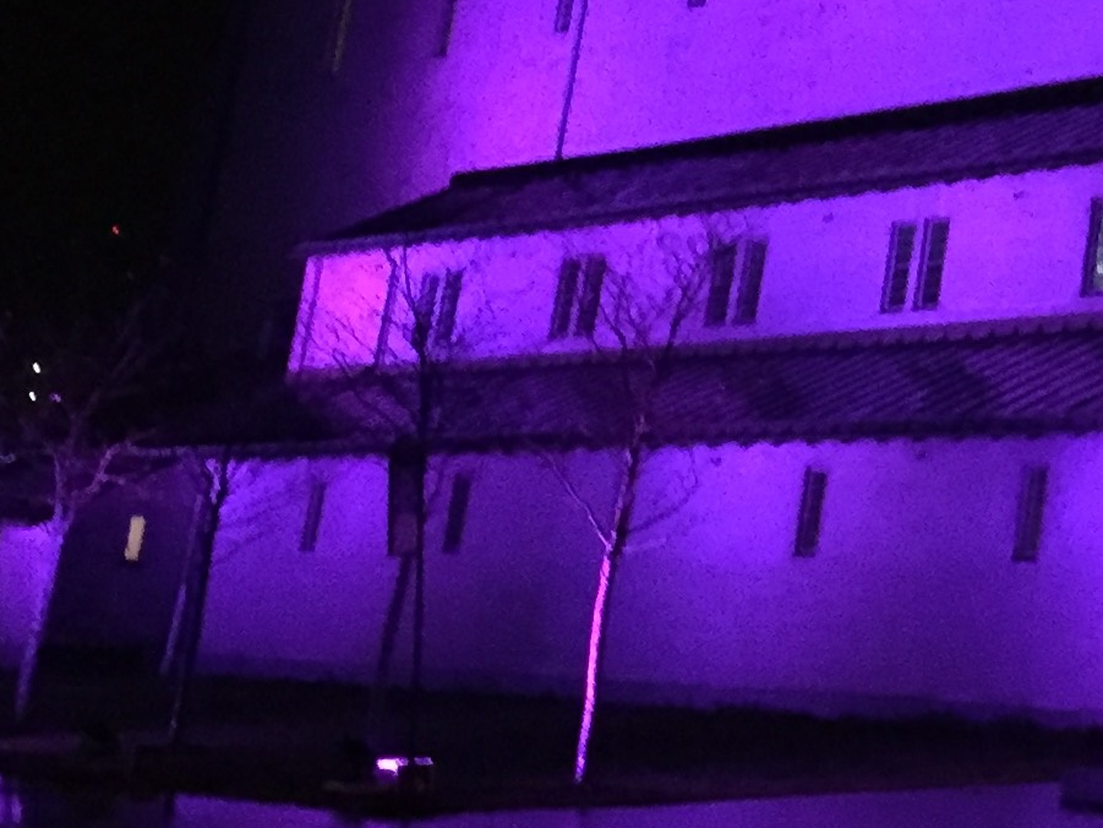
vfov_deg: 13.5
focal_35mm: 105
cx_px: 1803
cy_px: -301
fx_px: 3346
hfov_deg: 16.5
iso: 500
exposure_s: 1/17
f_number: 2.2
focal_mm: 4.15
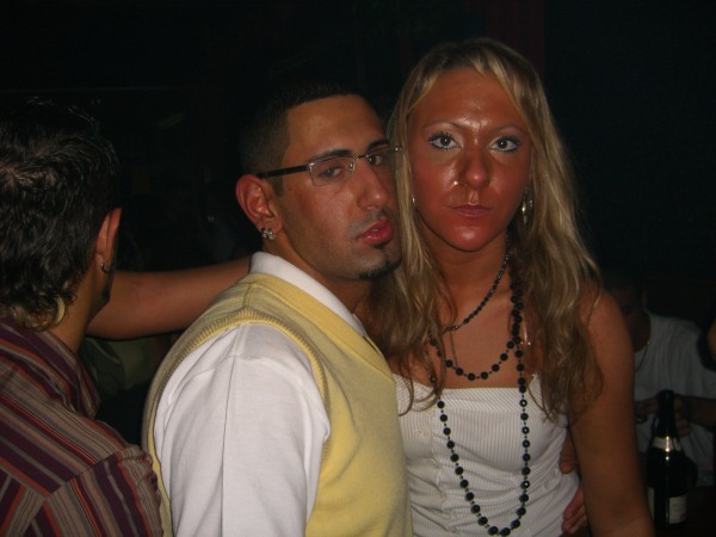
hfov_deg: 49.0
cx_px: 358
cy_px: 268
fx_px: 786
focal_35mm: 38
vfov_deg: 37.7
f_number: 2.8
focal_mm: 7.9
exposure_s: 1/60
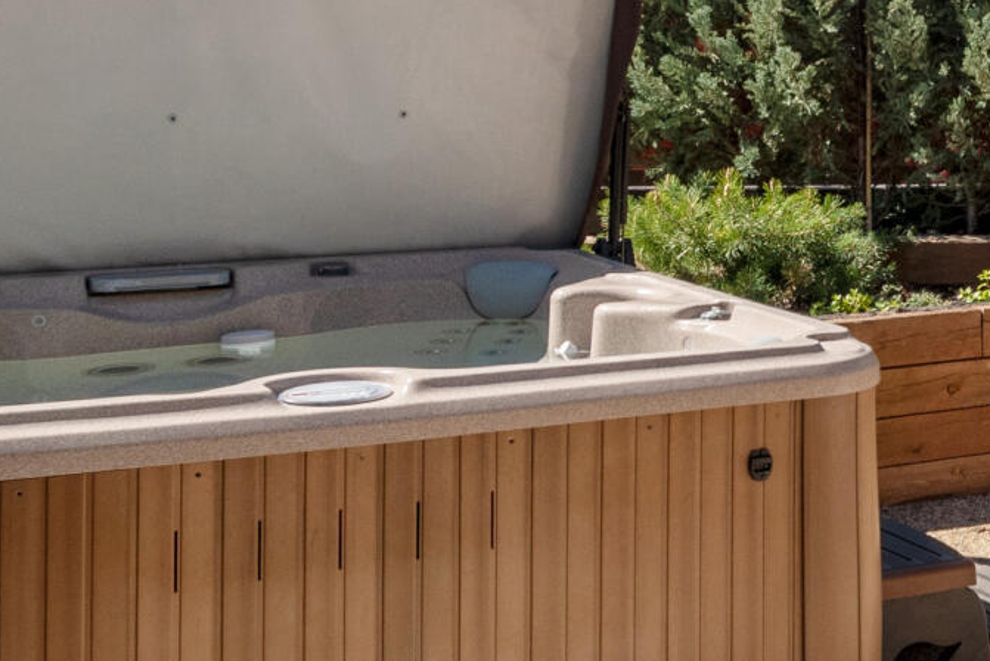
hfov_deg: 23.6
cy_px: -13
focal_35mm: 76
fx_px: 2091
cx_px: 1275
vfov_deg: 17.5
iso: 160
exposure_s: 1/1250
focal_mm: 17
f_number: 7.1
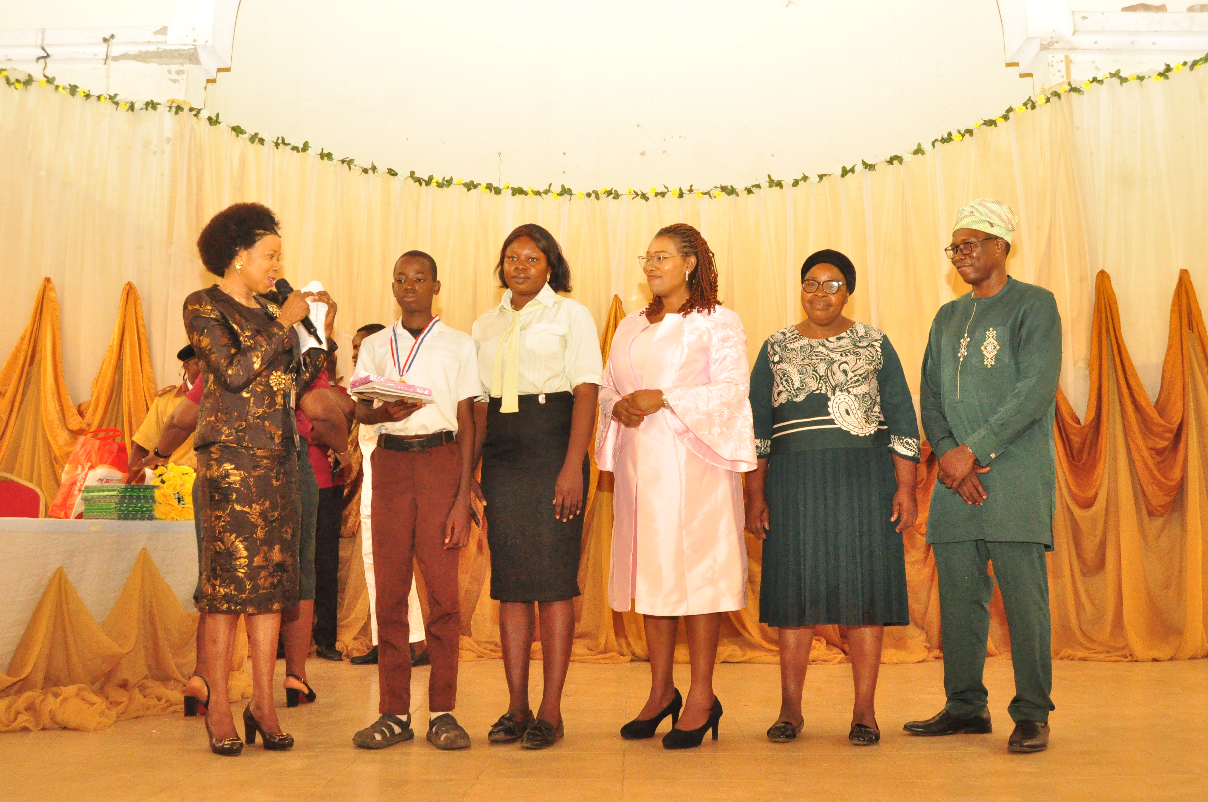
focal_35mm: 34
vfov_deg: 38.3
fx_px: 1156
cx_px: 604
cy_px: 401
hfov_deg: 55.2
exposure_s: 1/100
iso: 3200
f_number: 5.6
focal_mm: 23
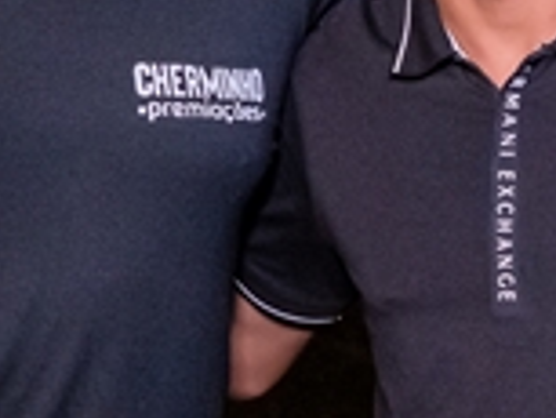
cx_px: 260
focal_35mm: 168
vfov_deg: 8.8
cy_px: 196
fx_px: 2701
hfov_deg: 11.8
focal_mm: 24
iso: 2500
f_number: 2.8
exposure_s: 1/500
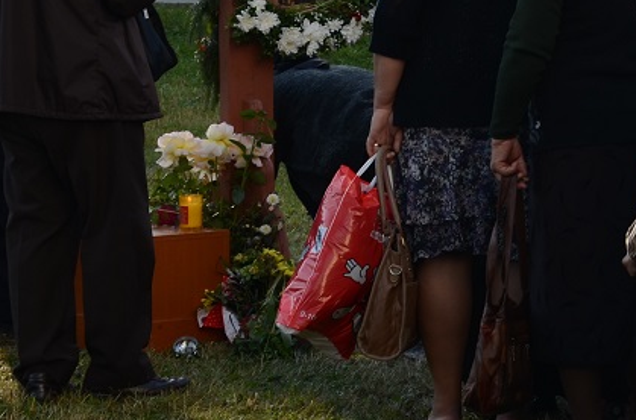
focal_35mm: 249
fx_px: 4387
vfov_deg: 5.5
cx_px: 762
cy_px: -68
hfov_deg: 8.2
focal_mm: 58
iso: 100
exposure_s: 1/100
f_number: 7.1
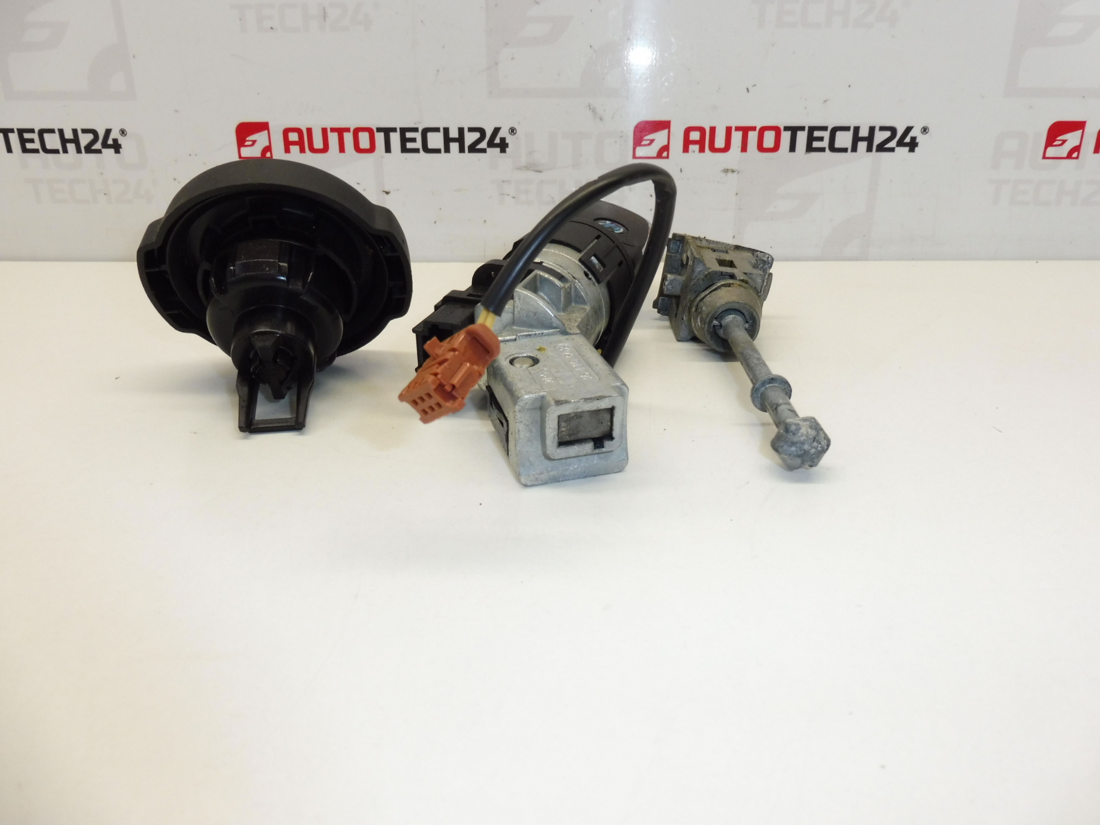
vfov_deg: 56.8
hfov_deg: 71.6
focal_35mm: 24
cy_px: 412
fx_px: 763
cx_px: 550
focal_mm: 4.3
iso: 200
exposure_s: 1/80
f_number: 4
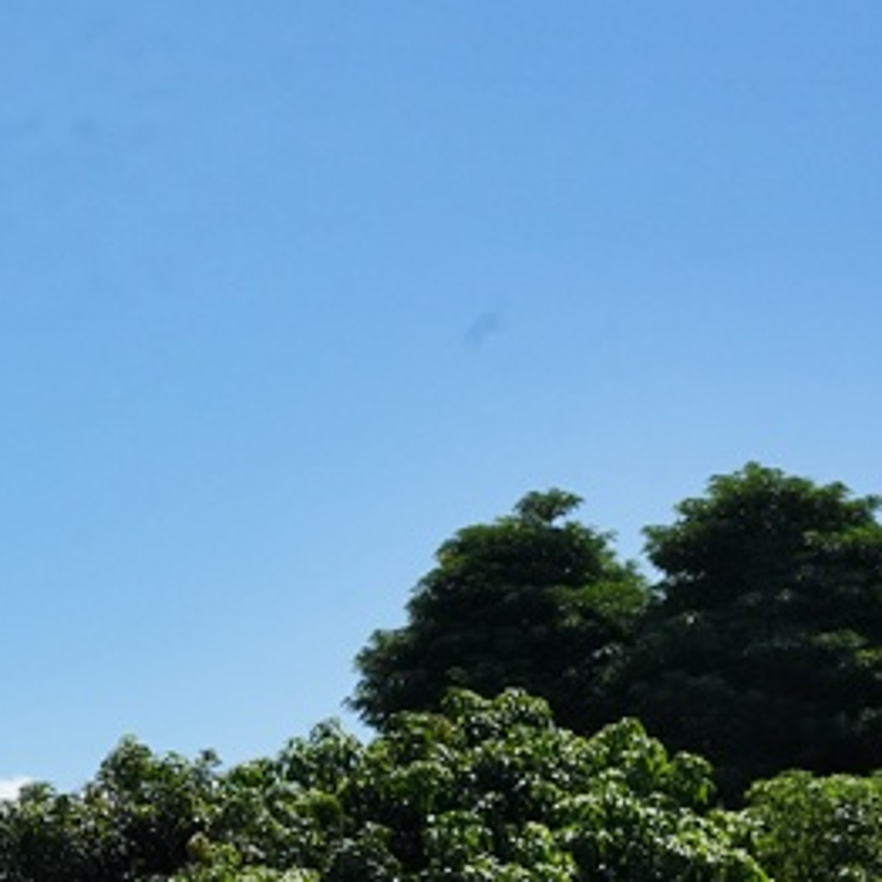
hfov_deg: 12.3
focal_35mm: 127
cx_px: -828
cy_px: 601
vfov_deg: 13.7
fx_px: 3661
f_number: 13
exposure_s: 1/5000
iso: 3200
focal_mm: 38.3
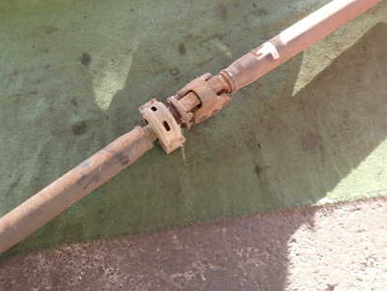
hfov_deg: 50.1
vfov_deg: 38.7
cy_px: 135
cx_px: 175
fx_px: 414
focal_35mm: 37
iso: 160
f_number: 2
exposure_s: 1/60
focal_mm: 4.5
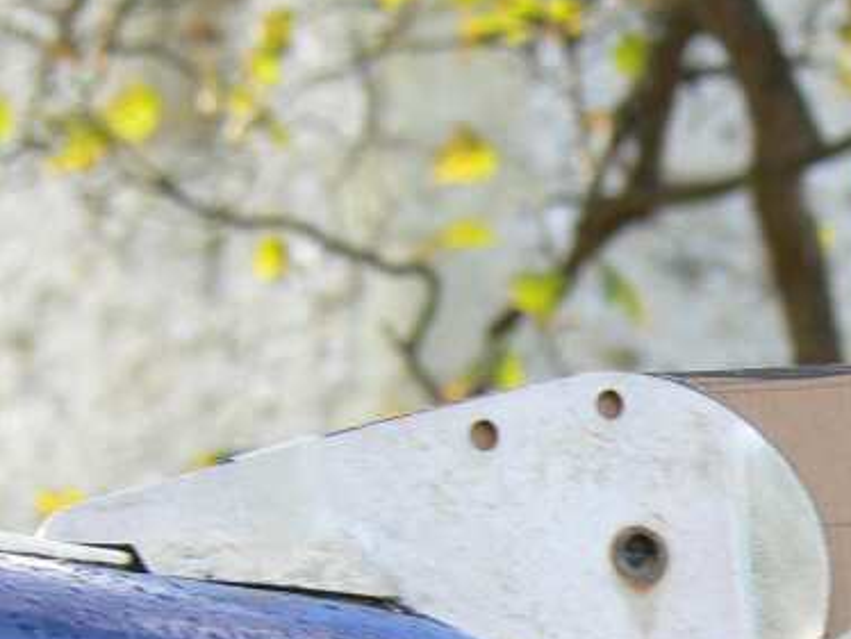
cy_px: 584
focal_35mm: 633
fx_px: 15572
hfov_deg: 3.1
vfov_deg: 2.4
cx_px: 726
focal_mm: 49.3
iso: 100
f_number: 8
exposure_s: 1/40
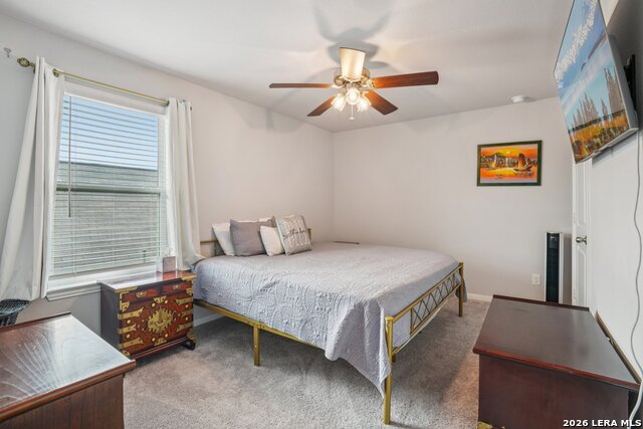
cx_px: 322
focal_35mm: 16
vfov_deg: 73.8
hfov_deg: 96.7
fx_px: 286
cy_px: 214
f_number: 8
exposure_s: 1/15
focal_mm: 16
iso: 400
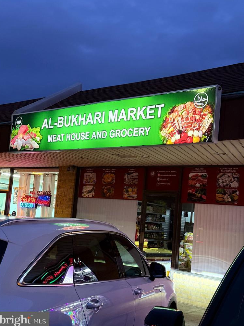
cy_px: 163
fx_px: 461
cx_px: 120
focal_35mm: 49
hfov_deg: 29.7
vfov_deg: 38.9
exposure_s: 1/40
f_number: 1.78
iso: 320
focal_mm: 6.76
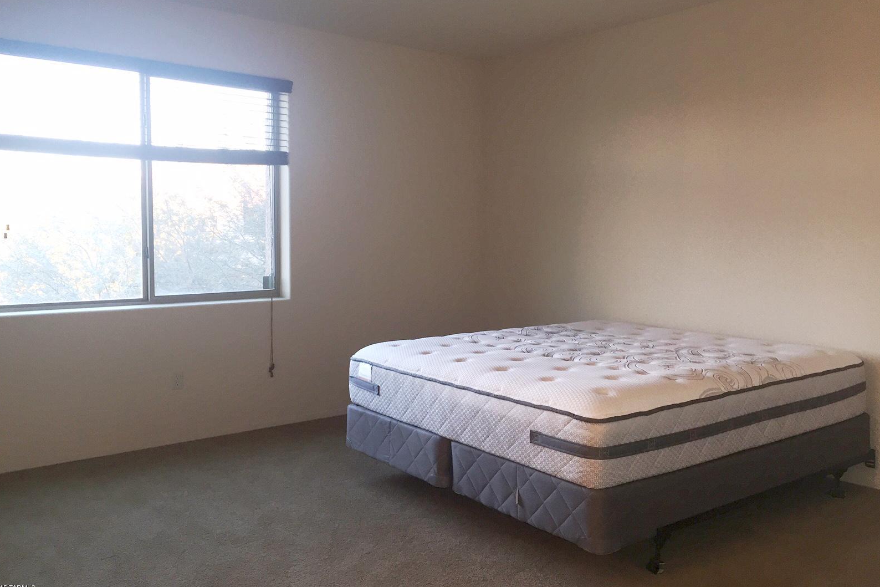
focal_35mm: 31
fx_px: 758
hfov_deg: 60.3
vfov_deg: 42.3
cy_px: 271
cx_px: 436
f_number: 2.2
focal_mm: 4.15
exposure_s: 1/30
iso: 64
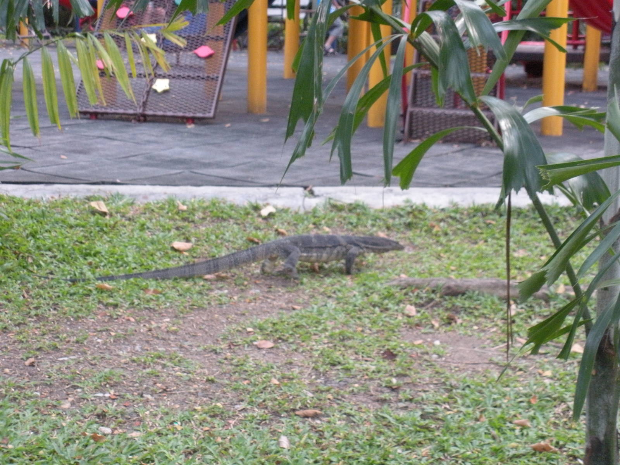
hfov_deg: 24.1
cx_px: 310
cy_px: 232
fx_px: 1451
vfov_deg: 18.2
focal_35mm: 81
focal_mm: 14.2
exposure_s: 1/109
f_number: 4.8
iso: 400
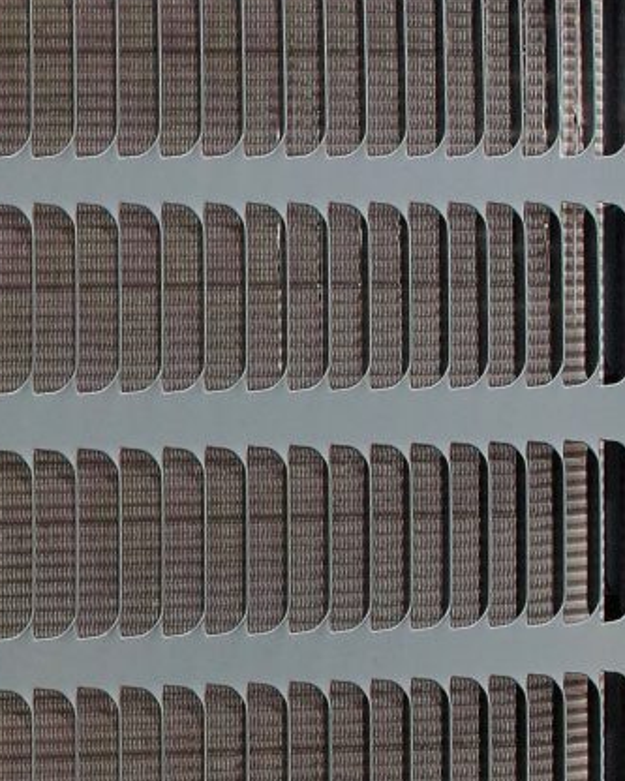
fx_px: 6402
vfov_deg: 7.0
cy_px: 356
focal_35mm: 277
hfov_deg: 5.2
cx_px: -1440
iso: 250
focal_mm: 48
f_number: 11
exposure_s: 1/60
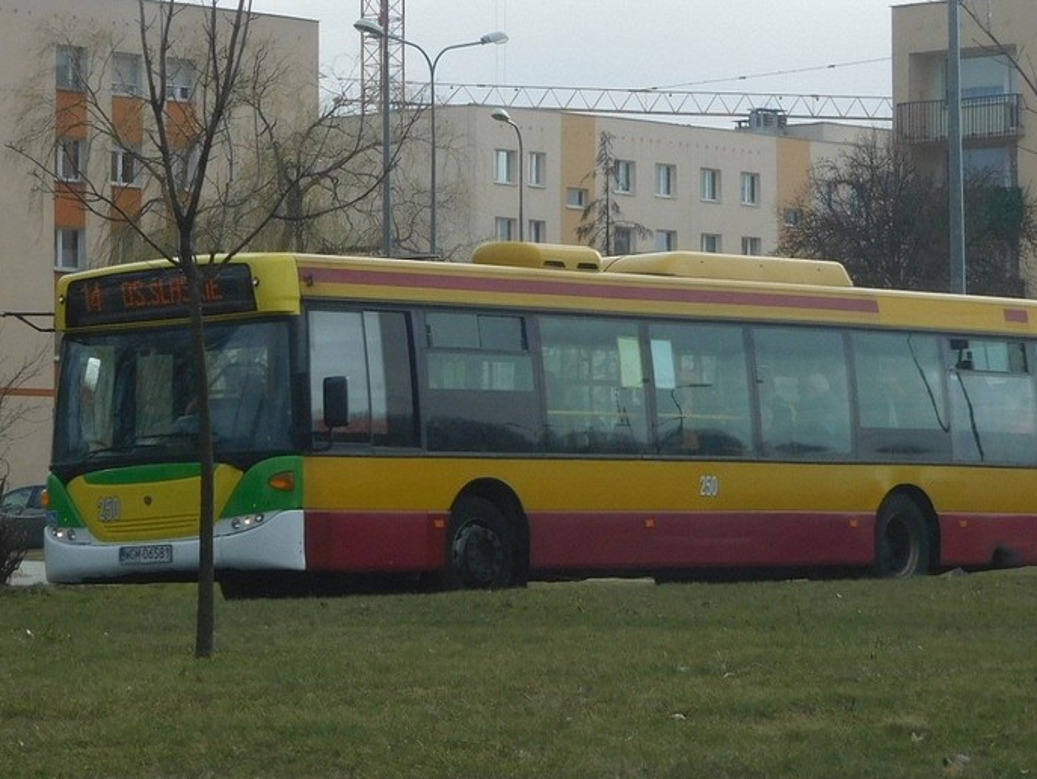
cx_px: 622
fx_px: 3926
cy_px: 290
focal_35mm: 131
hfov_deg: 15.0
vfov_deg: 11.3
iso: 125
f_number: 4.8
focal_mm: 17.8
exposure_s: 1/640
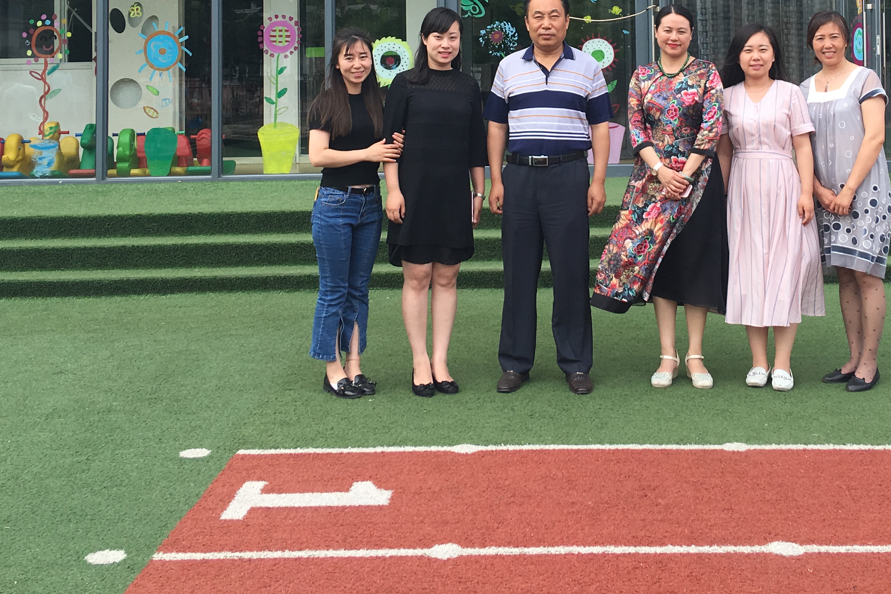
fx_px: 1287
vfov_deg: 25.1
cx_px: 560
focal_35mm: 52
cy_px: 50
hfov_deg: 37.9
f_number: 2.2
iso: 25
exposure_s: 1/458
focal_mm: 4.15
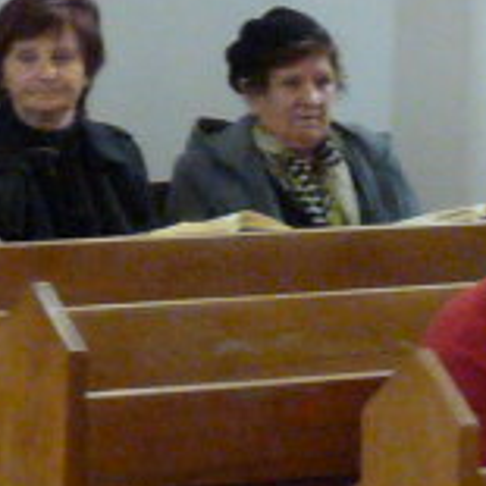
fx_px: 5734
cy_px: 176
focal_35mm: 361
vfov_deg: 4.9
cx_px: 376
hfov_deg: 4.9
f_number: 3.2
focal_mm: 9.9
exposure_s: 1/60
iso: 640
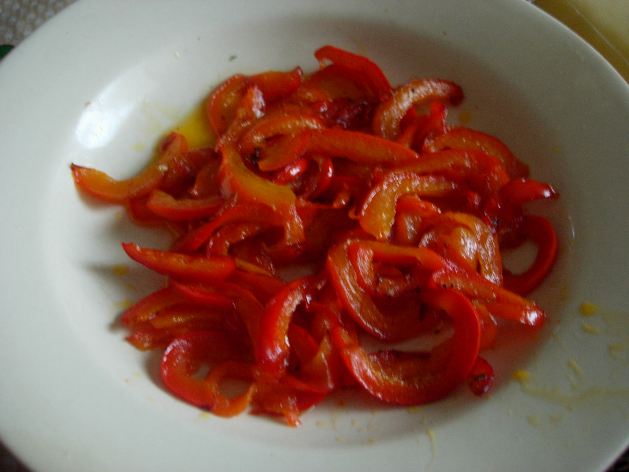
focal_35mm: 38
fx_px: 690
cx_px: 314
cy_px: 236
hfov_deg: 49.0
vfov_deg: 37.7
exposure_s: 1/7.3
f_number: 2.8
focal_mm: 7.8
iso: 200
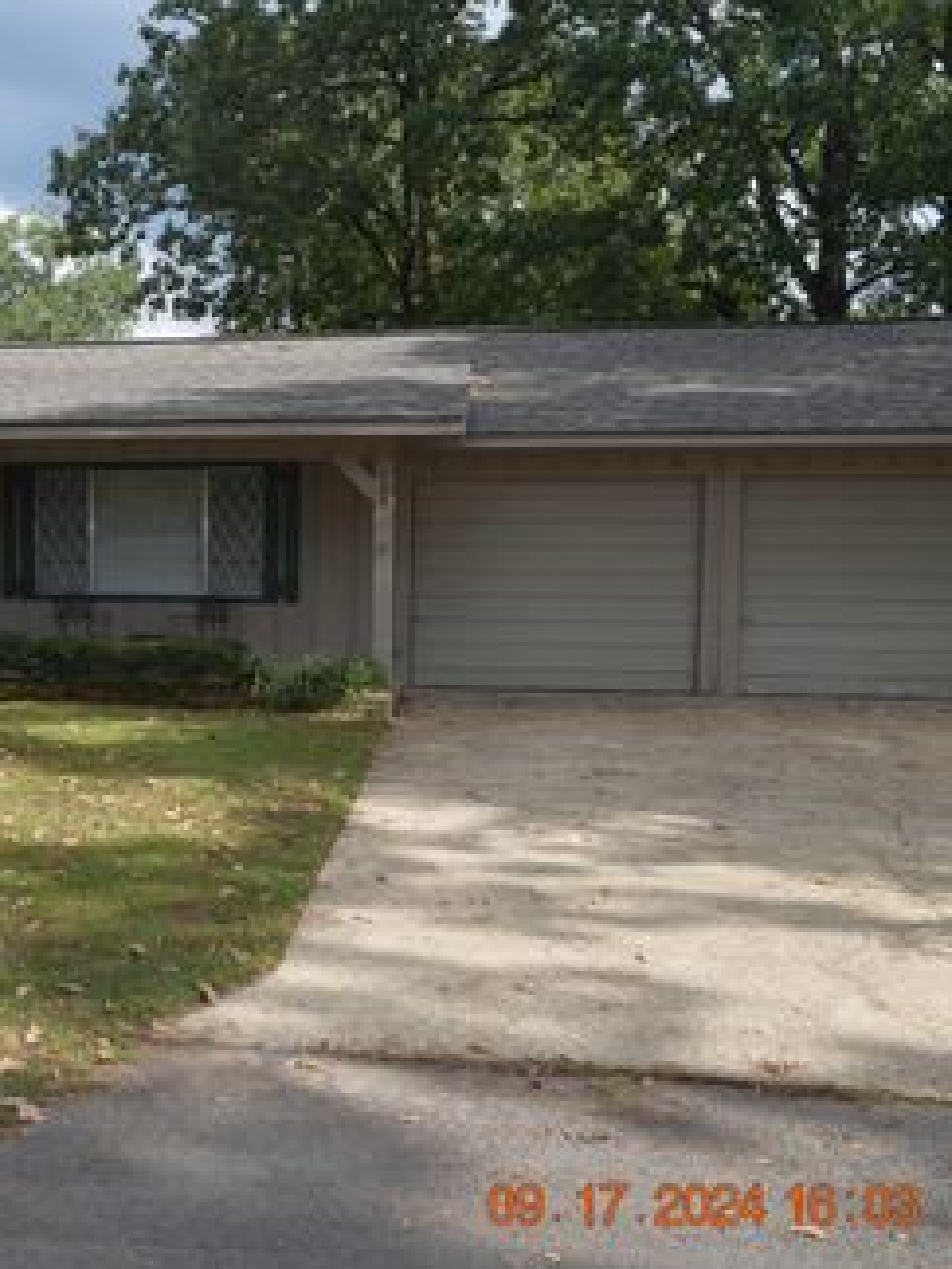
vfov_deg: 46.8
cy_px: 648
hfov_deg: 34.3
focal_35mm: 40
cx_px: 129
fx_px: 1467
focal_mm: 18
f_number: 7.1
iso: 100
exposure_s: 1/200
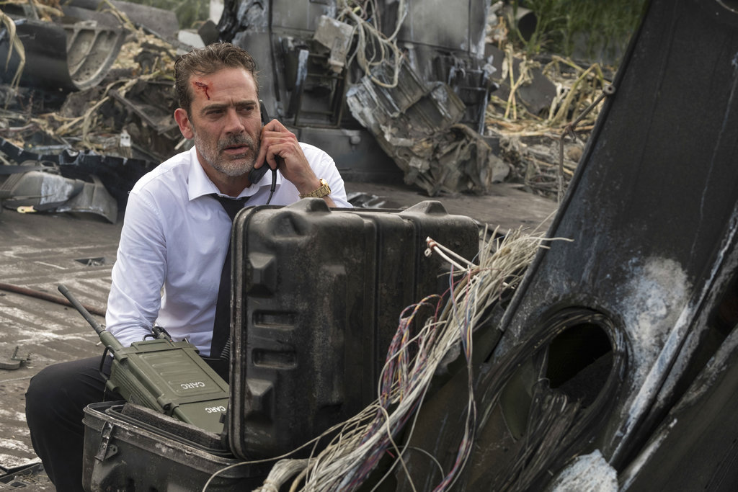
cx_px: 369
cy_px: 246
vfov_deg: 17.5
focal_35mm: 78
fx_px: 1599
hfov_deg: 26.0
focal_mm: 52
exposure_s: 1/250
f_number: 6.4
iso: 200
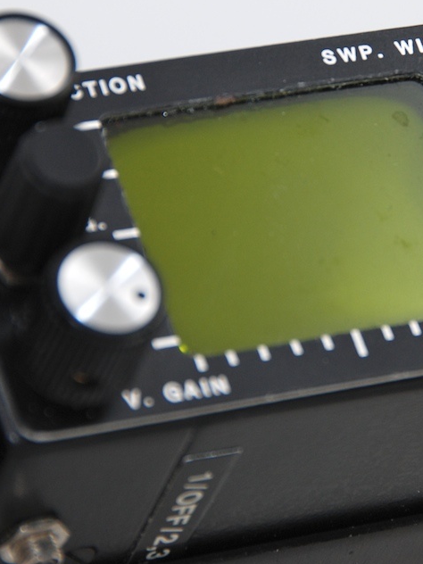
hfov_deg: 3.0
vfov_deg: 4.0
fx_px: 8098
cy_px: 215
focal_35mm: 497
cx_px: 327
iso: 200
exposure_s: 1/60
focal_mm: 170
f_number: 8
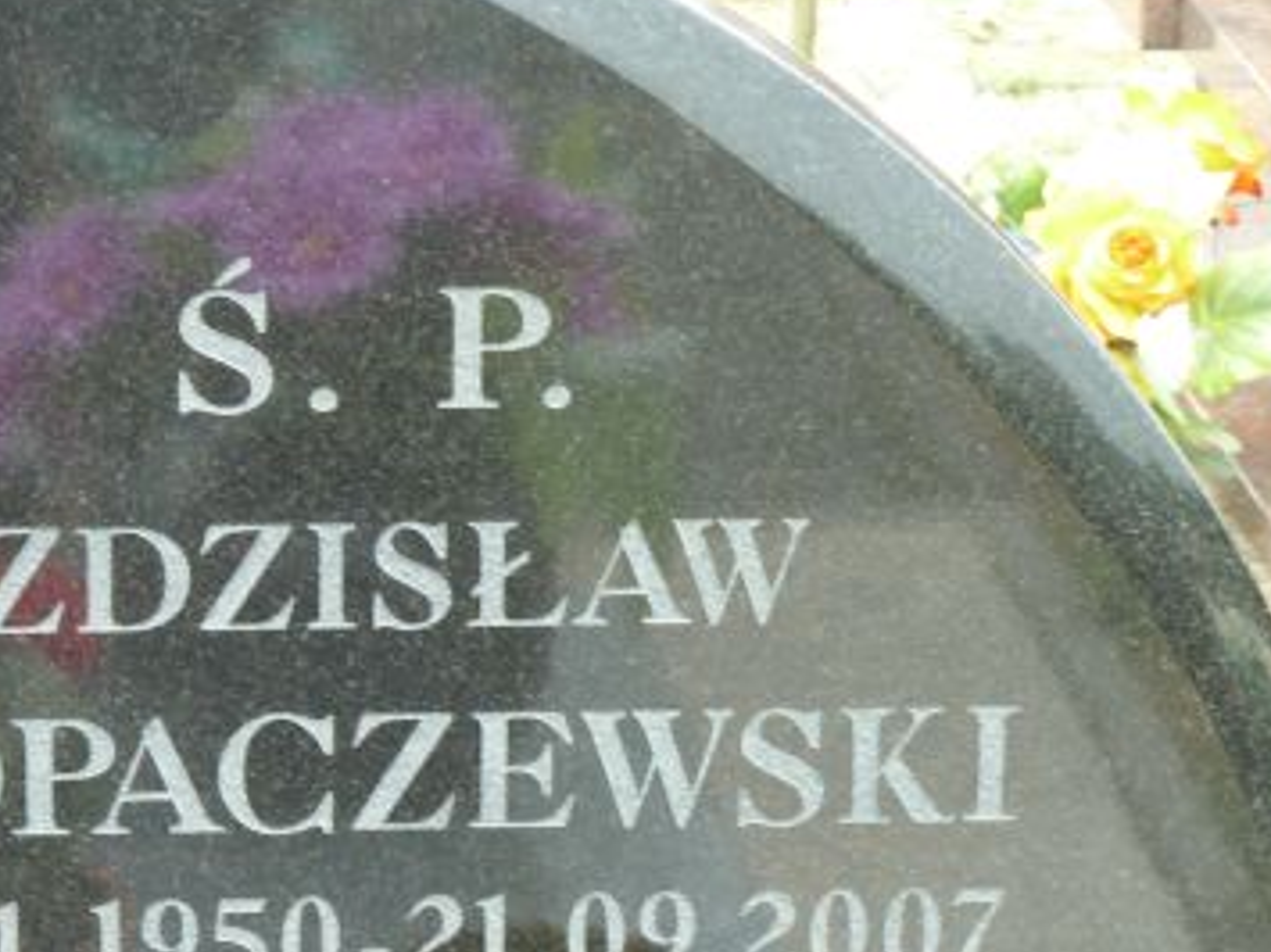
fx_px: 6350
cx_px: 136
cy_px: 752
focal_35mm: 173
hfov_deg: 11.4
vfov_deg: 8.6
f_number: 4.3
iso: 100
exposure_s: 1/40
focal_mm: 15.8
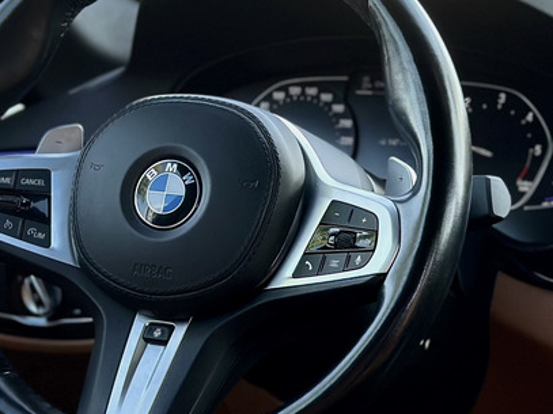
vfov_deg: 12.5
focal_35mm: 118
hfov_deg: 16.4
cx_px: 537
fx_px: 1885
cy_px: 323
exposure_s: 1/202
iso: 125
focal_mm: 6.86
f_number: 1.78
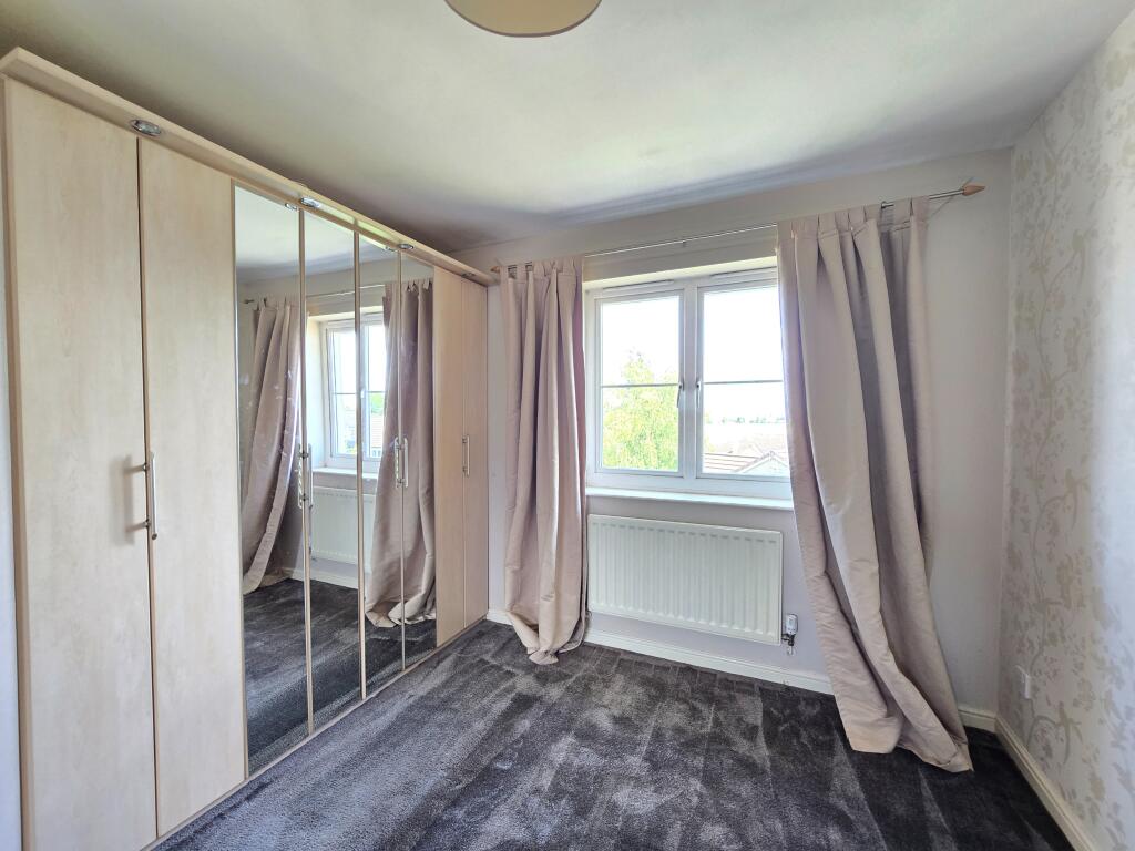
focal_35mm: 13
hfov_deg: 106.2
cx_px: 568
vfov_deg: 89.9
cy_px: 426
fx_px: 426
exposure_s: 1/50
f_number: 2.2
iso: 160
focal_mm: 2.2
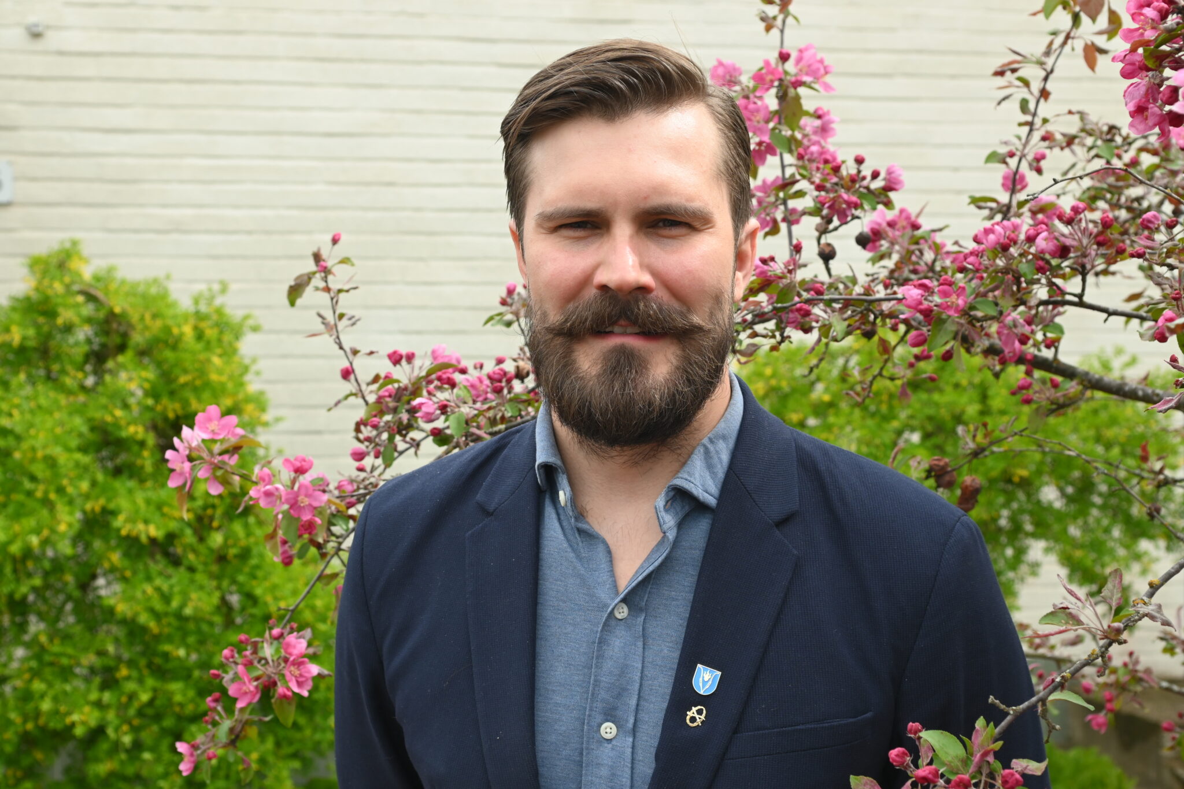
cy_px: 394
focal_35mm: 57
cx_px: 592
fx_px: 1874
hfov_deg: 35.1
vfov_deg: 23.8
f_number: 5.6
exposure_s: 1/250
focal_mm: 38
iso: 180
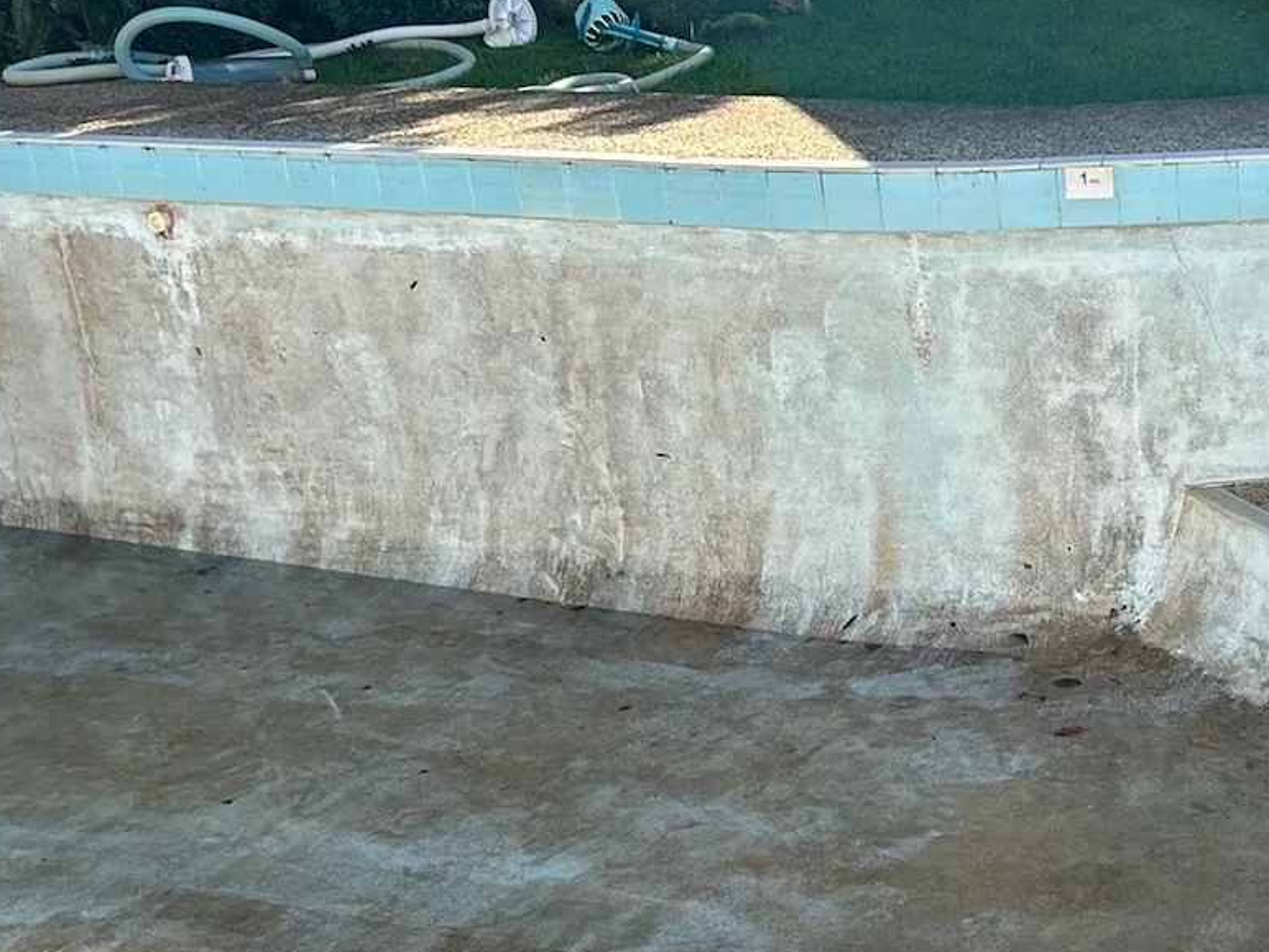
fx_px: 2529
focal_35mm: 69
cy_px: 437
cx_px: 1193
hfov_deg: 27.0
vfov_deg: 21.3
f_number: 1.5
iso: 50
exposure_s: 1/1224
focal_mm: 5.7
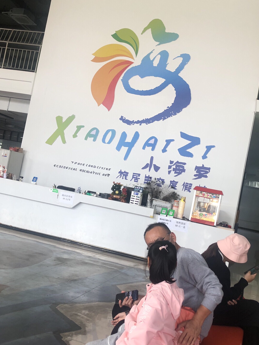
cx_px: 136
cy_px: 172
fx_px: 389
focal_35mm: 39
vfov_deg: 47.9
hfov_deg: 36.8
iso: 40
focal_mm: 3.99
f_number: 1.8
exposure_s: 1/100
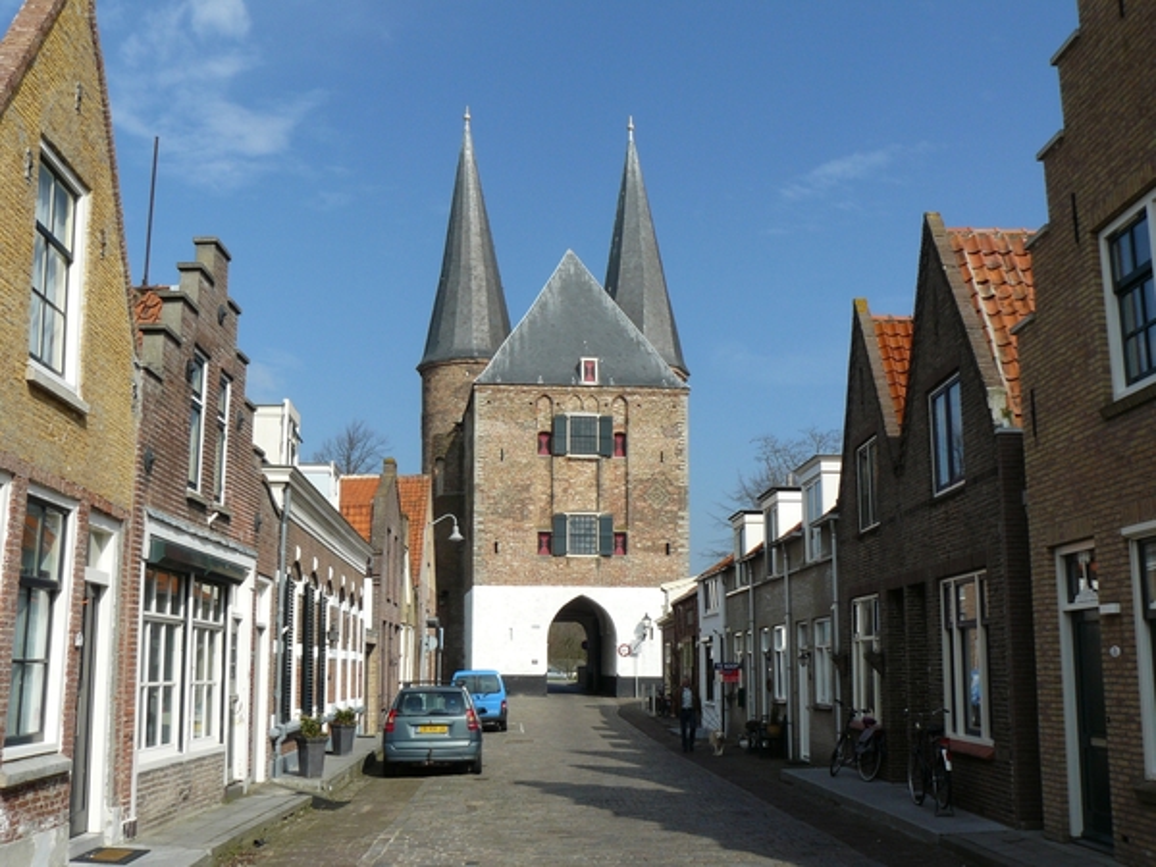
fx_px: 1202
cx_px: 578
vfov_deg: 39.7
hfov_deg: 51.4
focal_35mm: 36
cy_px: 434
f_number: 6.3
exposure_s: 1/400
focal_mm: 6
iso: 100
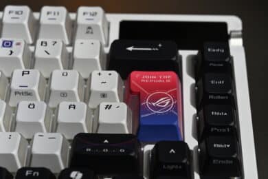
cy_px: 90
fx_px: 670
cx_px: 134
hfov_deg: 22.6
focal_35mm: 90
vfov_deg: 15.2
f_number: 10
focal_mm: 90
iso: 400
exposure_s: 1/100
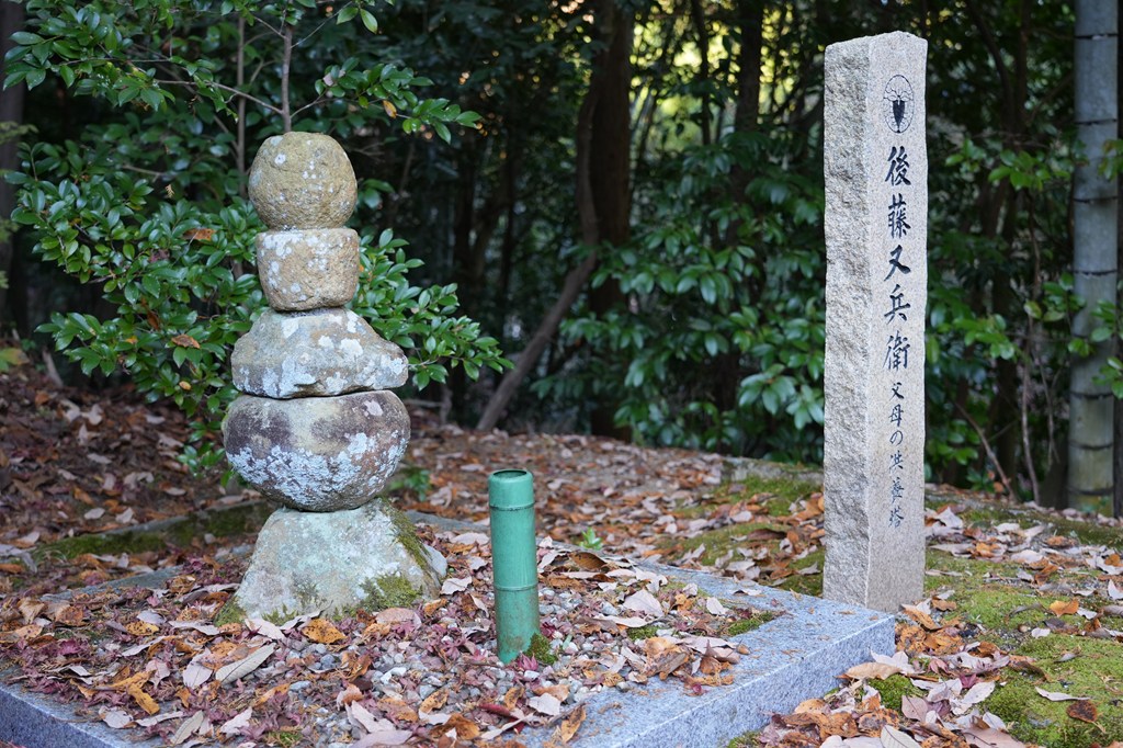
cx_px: 562
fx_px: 1247
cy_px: 374
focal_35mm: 40
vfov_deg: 33.4
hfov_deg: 48.5
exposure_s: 1/160
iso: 1000
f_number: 4
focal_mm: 40
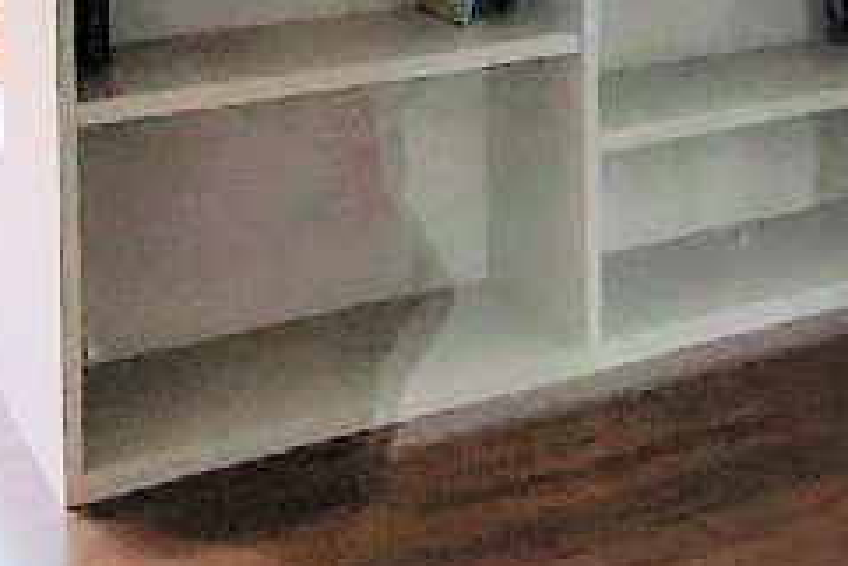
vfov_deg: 16.4
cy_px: -313
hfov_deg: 26.9
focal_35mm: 75
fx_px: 1768
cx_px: 538
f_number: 2.2
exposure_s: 1/100
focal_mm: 1.43
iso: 157
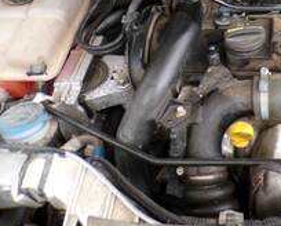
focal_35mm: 55
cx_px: 275
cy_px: 36
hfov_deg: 31.7
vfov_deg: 27.0
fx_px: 458
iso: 100
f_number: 3
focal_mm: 4.3
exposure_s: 1/38
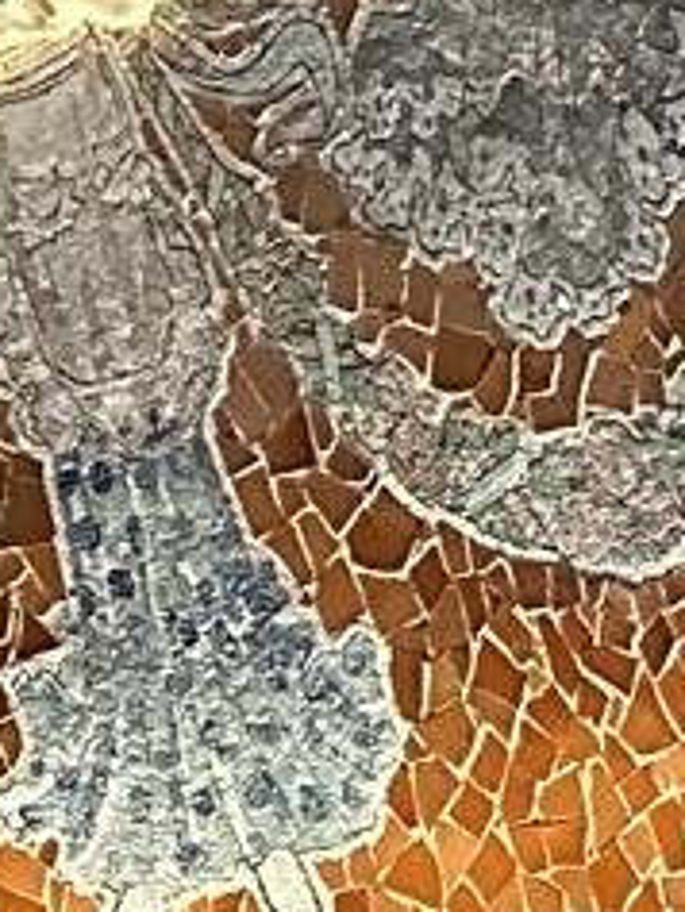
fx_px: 5457
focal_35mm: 207
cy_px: -700
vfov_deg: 9.1
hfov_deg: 5.0
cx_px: -3252
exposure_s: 1/40
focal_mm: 6.86
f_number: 1.78
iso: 1000
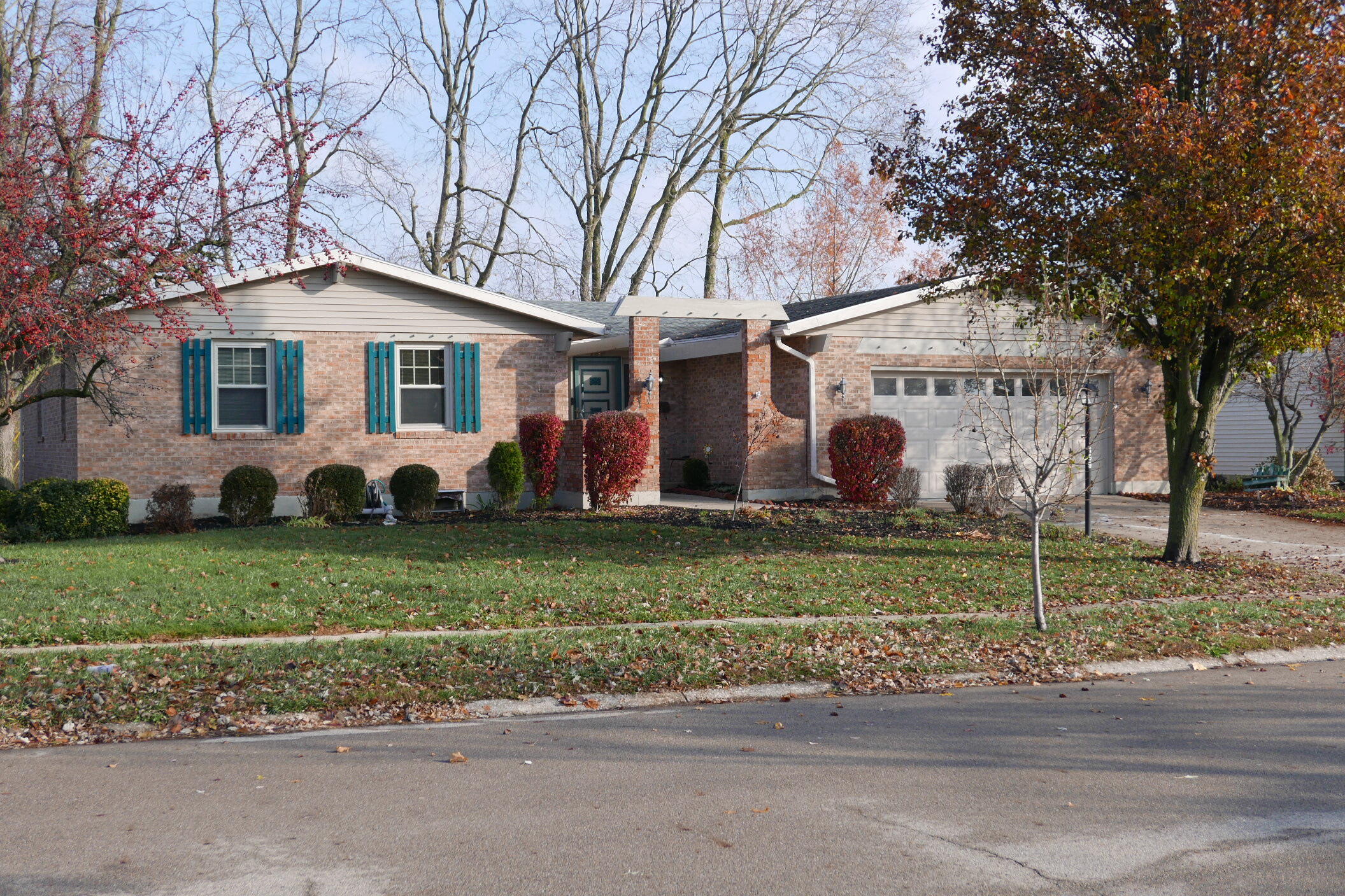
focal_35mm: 46
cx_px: 672
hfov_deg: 42.7
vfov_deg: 29.2
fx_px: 1718
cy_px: 448
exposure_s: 1/1600
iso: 200
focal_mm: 20.6
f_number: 2.6
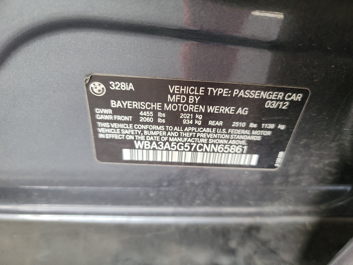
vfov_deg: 56.8
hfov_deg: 71.6
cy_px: 132
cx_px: 176
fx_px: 245
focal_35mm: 24
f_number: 1.8
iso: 396
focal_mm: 6.7
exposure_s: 1/59
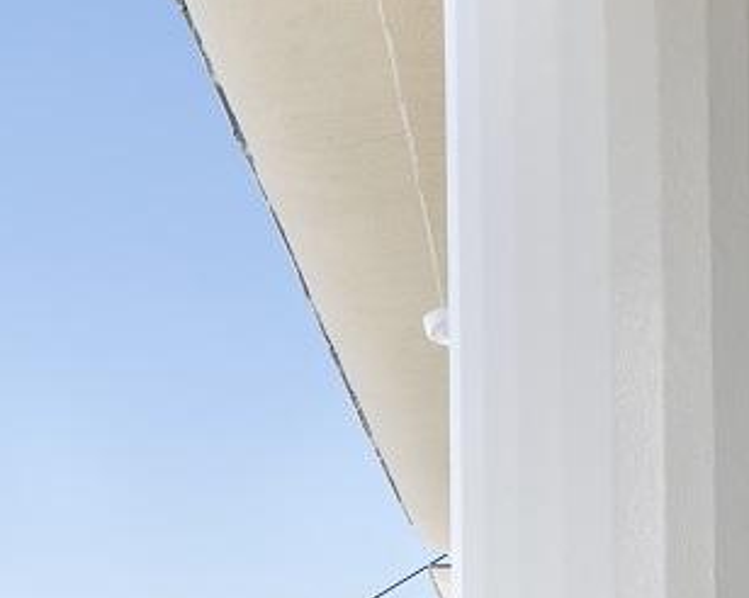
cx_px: -1486
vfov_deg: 18.9
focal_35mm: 75
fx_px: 1662
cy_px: 784
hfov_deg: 11.6
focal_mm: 12
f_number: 9
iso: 64
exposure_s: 1/8
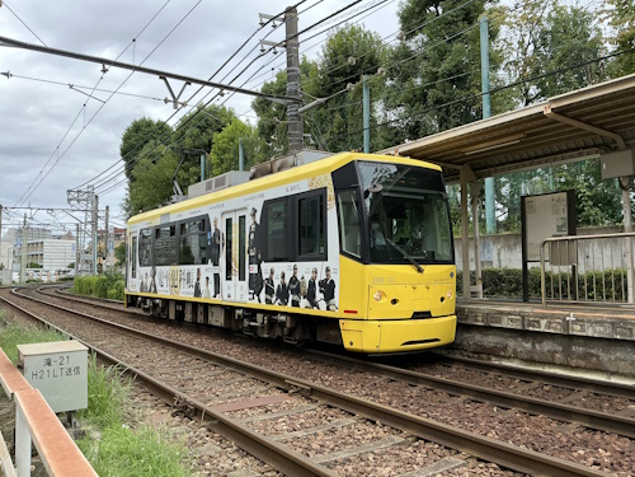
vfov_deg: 49.7
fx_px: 514
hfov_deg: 63.4
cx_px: 318
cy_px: 238
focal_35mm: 28
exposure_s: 1/586
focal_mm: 3
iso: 25
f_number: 1.8
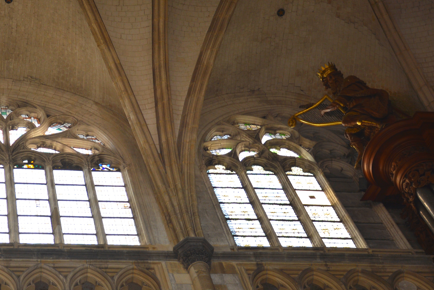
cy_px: 158
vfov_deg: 16.5
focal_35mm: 83
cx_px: 102
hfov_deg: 24.2
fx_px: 1001
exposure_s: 1/200
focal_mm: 26
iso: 100
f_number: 4.5
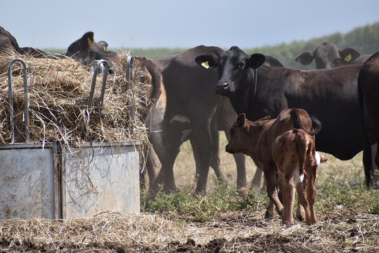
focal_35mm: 450
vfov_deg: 3.1
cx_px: 190
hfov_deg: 4.6
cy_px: 126
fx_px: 4737
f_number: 9
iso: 100
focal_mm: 300
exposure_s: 1/200
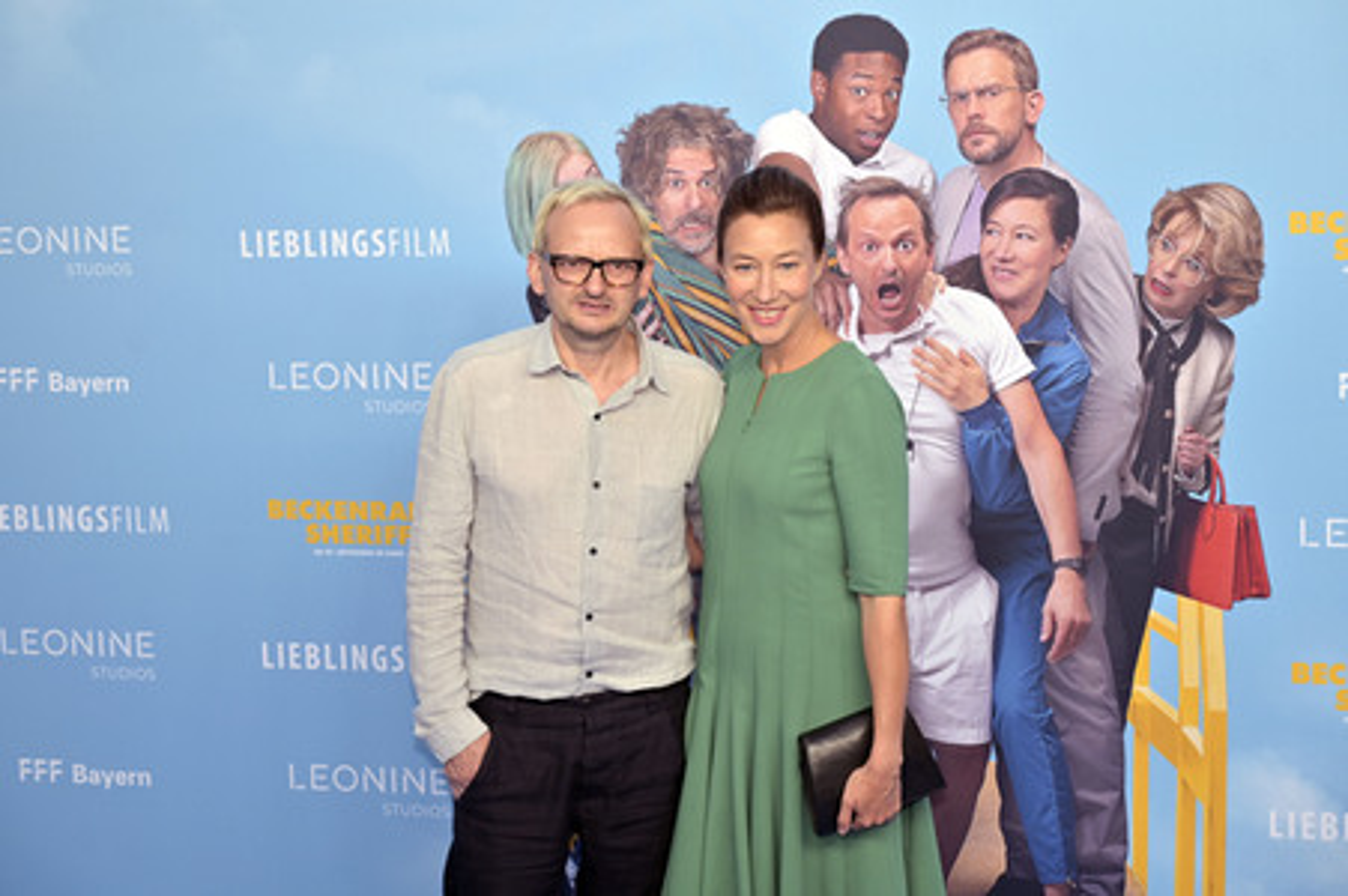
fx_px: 2619
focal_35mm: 70
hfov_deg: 28.9
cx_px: 674
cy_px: 448
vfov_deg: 19.4
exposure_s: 1/200
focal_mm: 70
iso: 160
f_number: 4
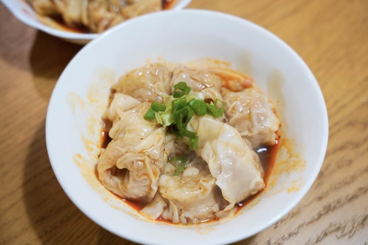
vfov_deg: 27.7
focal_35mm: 49
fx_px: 498
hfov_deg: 40.6
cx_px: 184
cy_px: 122
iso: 500
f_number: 4
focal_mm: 48.7
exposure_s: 1/60
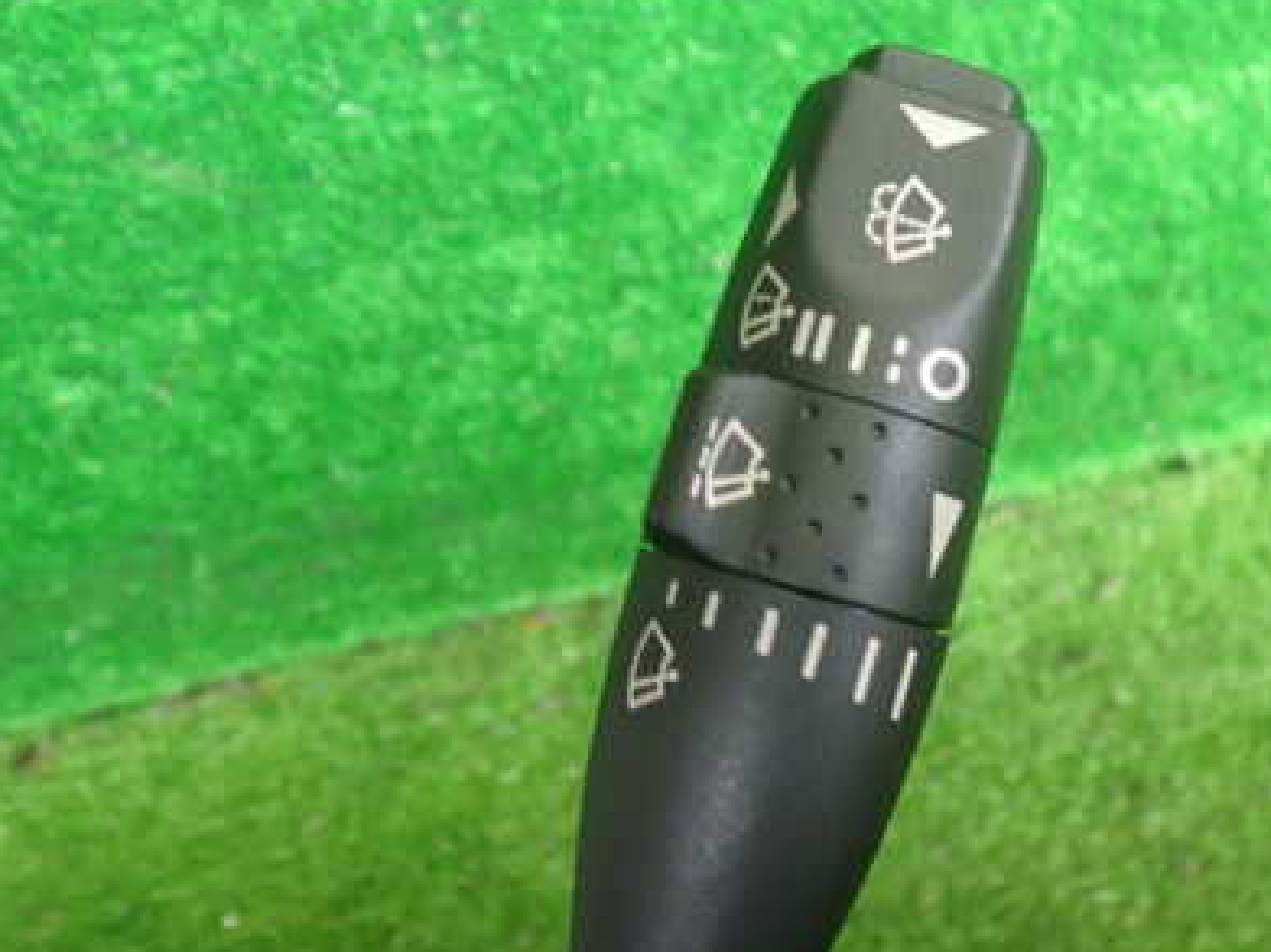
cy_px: 348
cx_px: 835
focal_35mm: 46
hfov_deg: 40.8
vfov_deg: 31.3
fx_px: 1688
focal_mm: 5.4
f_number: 2.3
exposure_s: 1/50
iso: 200
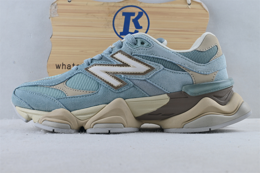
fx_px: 330
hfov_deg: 43.0
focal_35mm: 46
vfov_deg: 29.4
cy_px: 86
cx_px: 130
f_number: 10
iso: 100
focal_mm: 30.5
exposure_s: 1/20
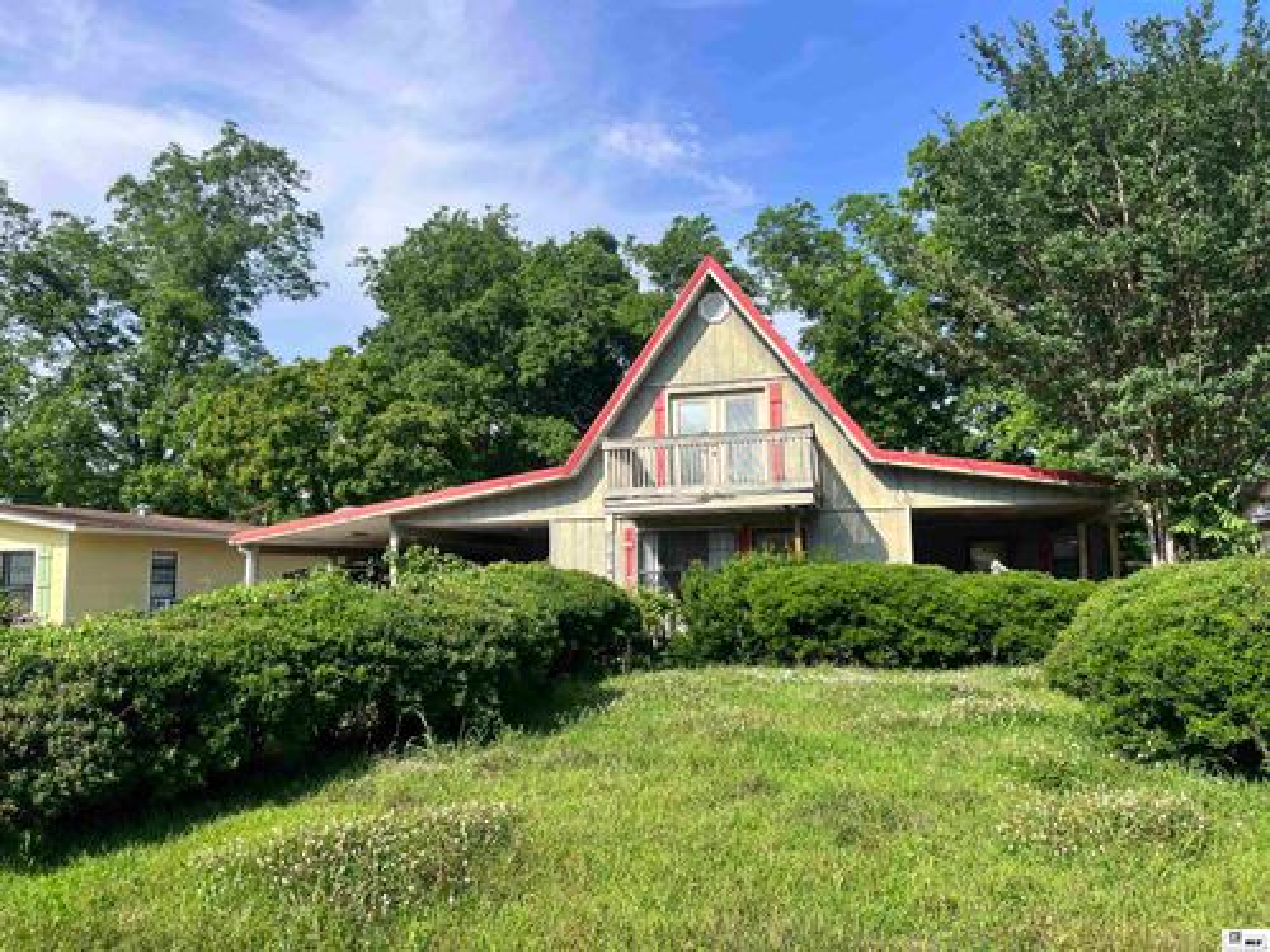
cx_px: 635
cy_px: 476
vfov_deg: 53.1
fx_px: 954
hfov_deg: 67.3
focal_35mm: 26
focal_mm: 5.7
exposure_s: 1/3165
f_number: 1.5
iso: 50
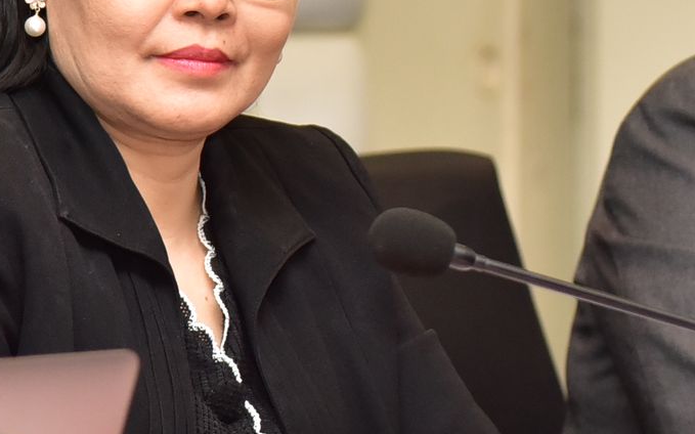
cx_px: 862
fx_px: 7461
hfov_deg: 5.3
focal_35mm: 394
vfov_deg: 3.3
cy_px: 100
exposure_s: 1/80
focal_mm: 105
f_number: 5
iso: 1600
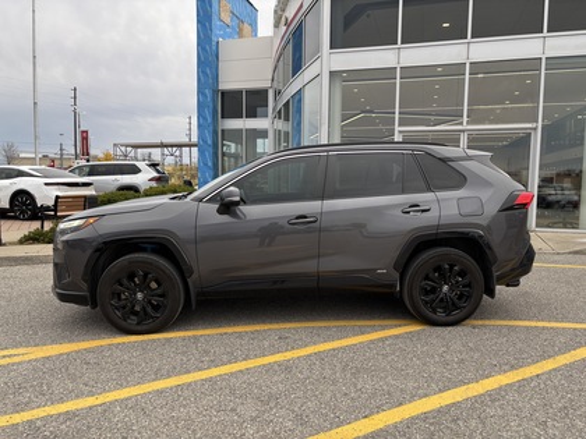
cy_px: 220
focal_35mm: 26
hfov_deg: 67.3
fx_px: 440
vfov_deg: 53.1
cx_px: 293
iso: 50
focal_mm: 5.96
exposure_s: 1/329
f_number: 1.6
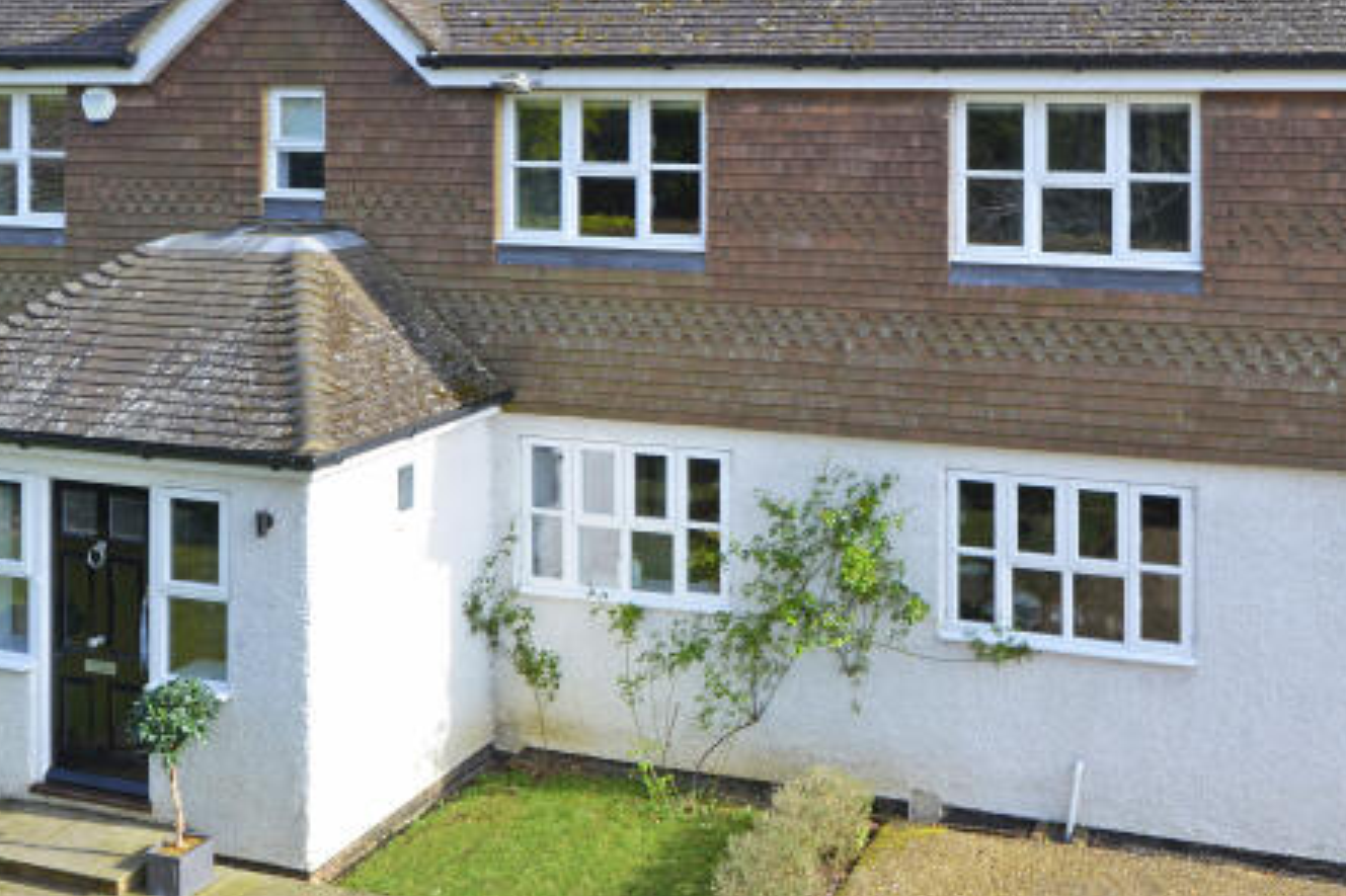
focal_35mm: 37
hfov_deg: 49.4
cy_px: 184
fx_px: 1383
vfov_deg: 34.8
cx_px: 1045
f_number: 14
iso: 400
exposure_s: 1/60
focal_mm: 16
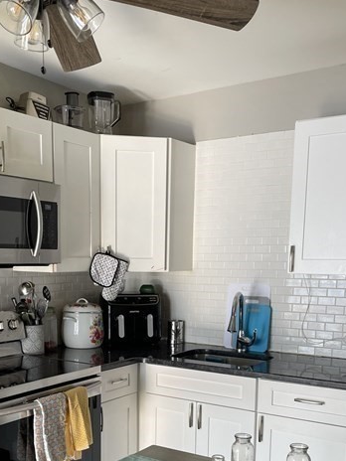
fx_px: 573
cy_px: 350
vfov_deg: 42.4
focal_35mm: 43
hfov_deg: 33.6
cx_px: 151
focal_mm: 4.2
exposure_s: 1/121
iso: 80
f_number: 1.6
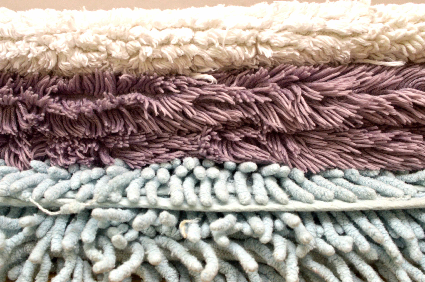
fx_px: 495
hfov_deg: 46.5
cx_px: 212
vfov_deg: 31.8
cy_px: 141
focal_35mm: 42
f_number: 10
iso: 640
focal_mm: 28
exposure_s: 1/160
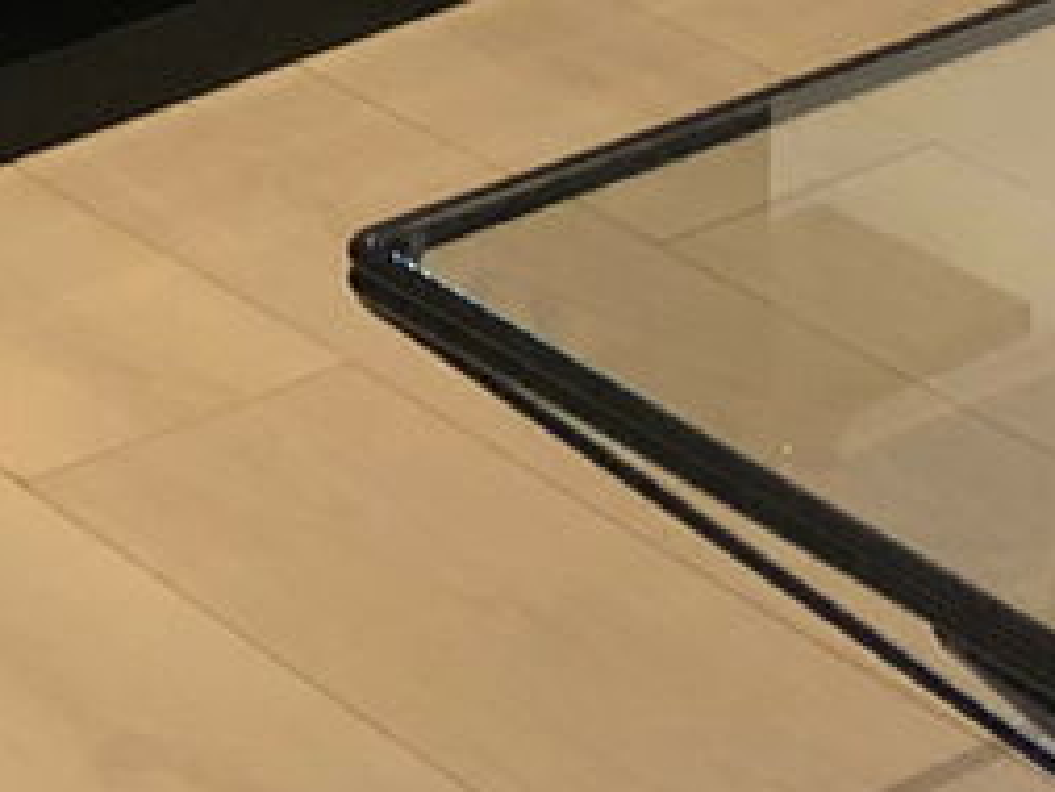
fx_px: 5397
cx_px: 663
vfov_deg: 7.6
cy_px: -1334
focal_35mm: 177
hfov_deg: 11.2
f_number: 1.8
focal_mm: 3.99
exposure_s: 1/11
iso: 100
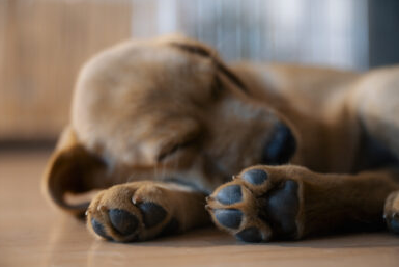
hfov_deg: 37.5
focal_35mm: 53
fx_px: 588
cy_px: 138
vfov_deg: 25.5
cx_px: 203
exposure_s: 1.6
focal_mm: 51
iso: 200
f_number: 2.8
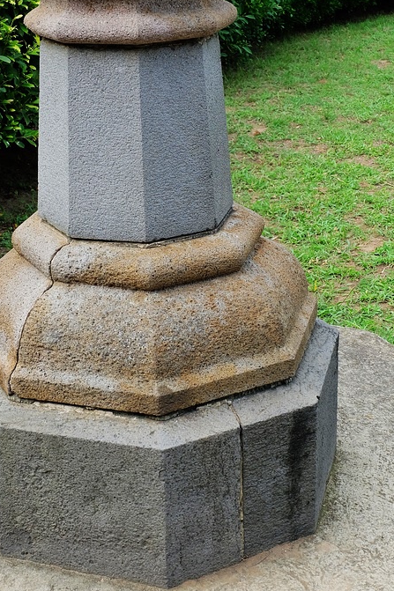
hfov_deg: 23.3
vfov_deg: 34.2
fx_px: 953
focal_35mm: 58
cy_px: 201
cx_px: 168
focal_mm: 25.6
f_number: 8
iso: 400
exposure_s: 1/220
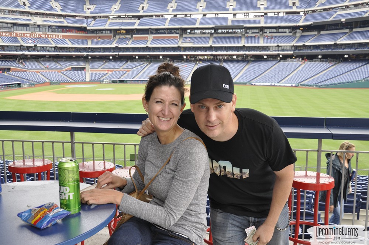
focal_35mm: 39
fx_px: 399
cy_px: 122
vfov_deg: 34.1
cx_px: 184
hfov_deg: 49.6
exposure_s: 1/60
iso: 400
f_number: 8
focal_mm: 26
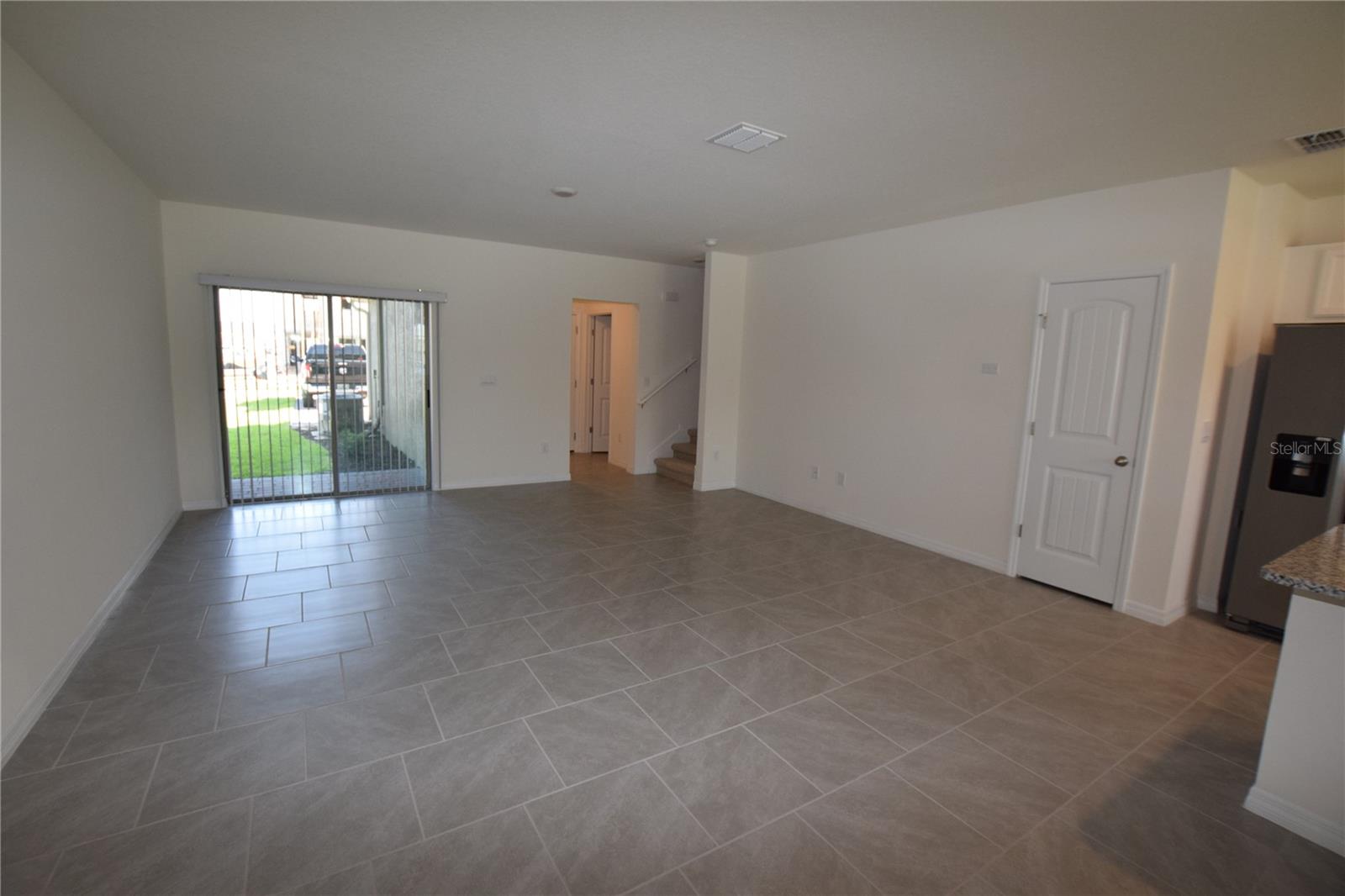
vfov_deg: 77.3
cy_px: 448
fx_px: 560
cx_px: 672
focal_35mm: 15
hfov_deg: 100.4
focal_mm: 10
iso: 800
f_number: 5.6
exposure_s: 1/125
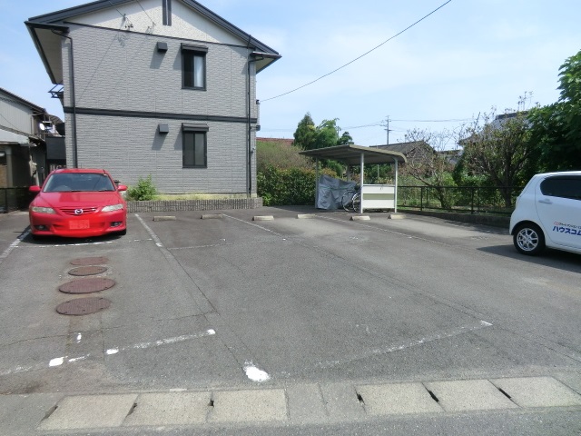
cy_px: 218
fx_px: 403
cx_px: 290
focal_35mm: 24
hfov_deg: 71.6
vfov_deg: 56.8
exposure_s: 1/1000
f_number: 3.2
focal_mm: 4.3
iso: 80
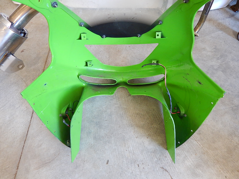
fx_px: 152
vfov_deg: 61.1
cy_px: 90
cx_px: 120
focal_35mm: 22
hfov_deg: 76.4
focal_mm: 4
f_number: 3
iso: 200
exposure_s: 1/30
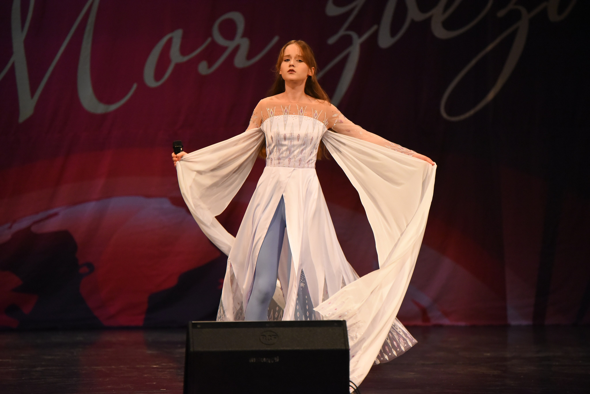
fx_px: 3279
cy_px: 197
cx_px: 295
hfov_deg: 10.3
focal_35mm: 200
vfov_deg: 6.9
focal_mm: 200
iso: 5000
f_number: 3.5
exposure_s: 1/640
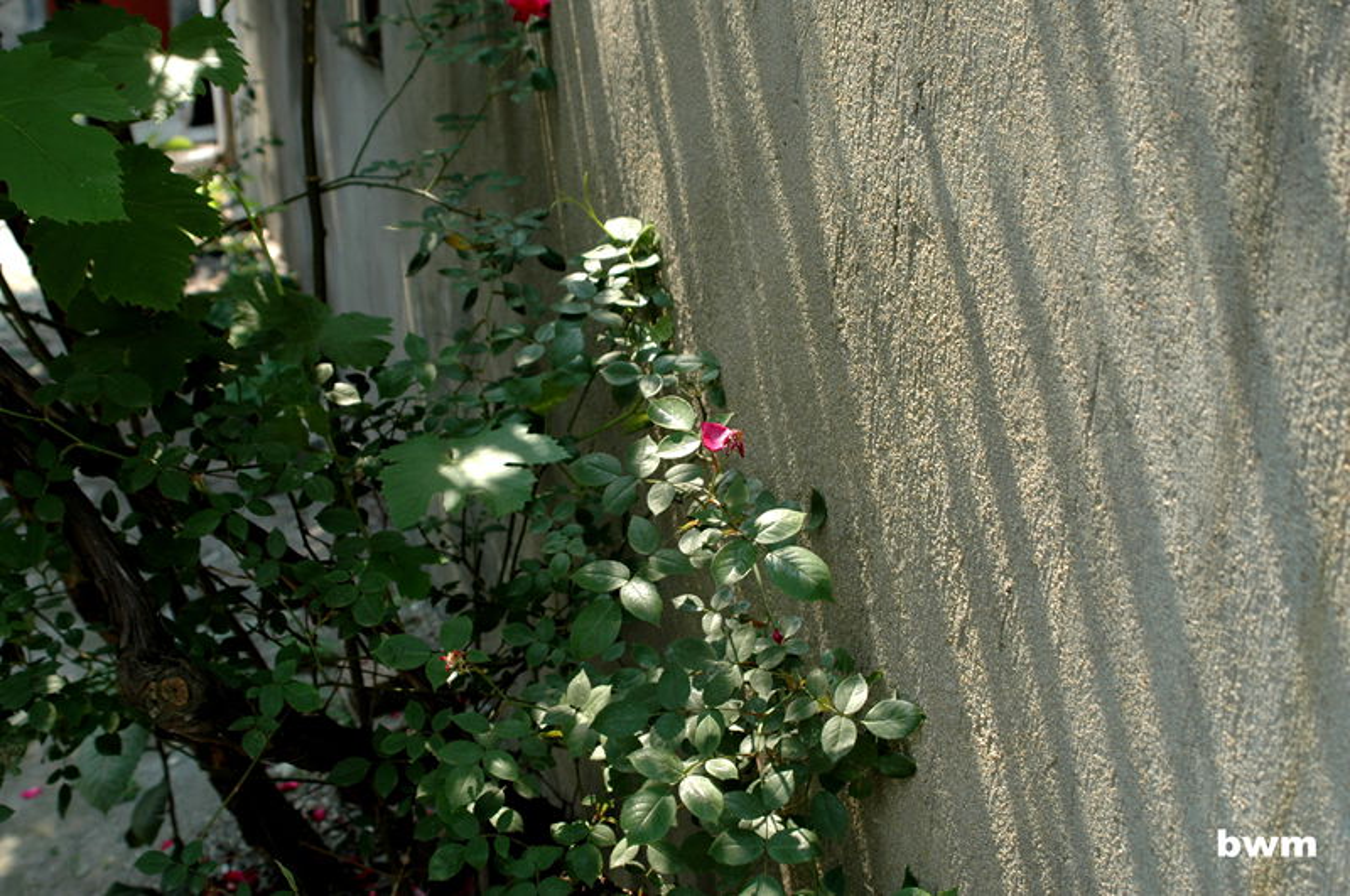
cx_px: 675
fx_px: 1573
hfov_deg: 46.5
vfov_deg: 31.8
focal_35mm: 42
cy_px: 448
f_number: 5.6
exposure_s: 1/100
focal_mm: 28
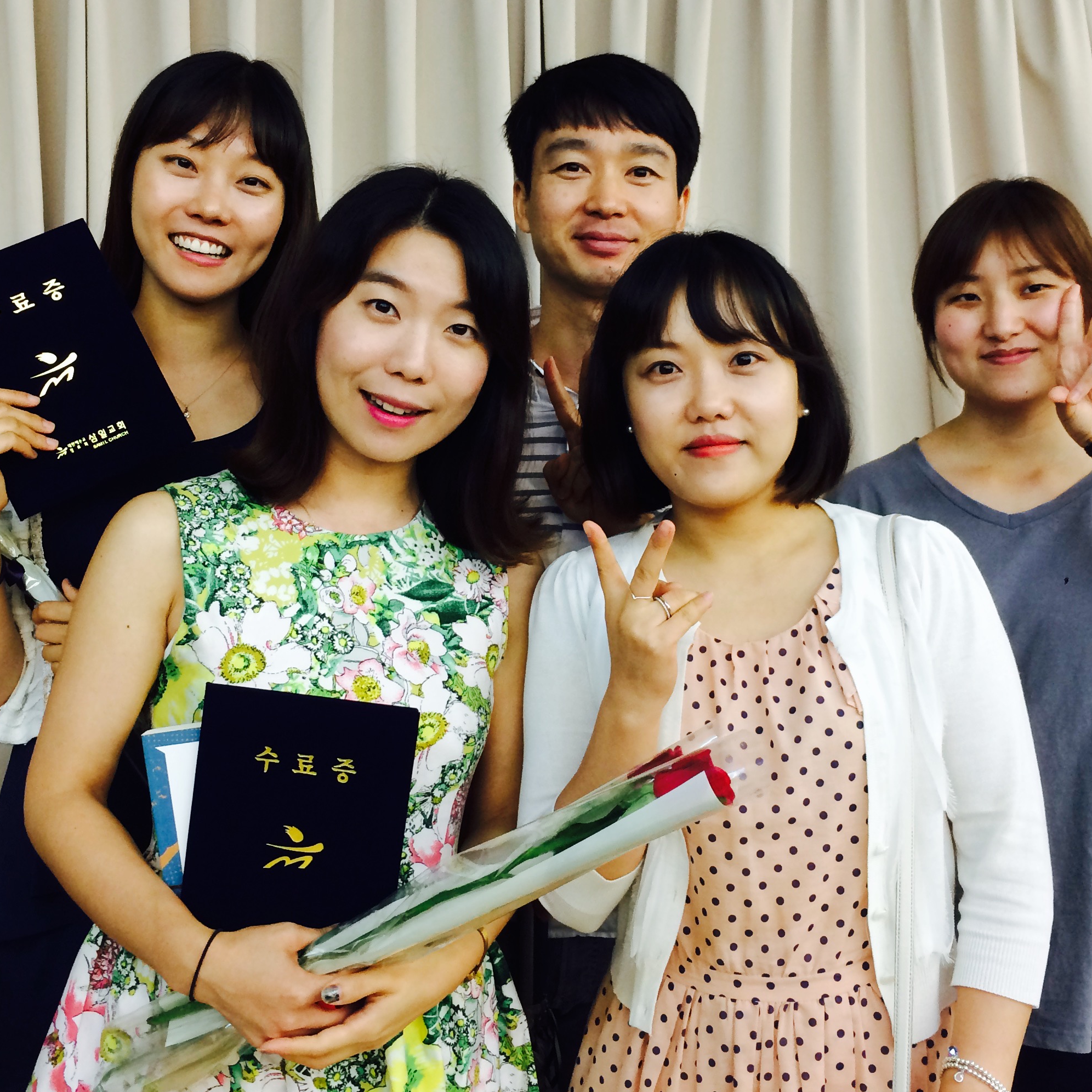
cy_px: 433
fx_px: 1499
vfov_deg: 39.8
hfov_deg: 40.0
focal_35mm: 42
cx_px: 537
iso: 80
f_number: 2.2
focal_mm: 4.15
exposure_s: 1/30
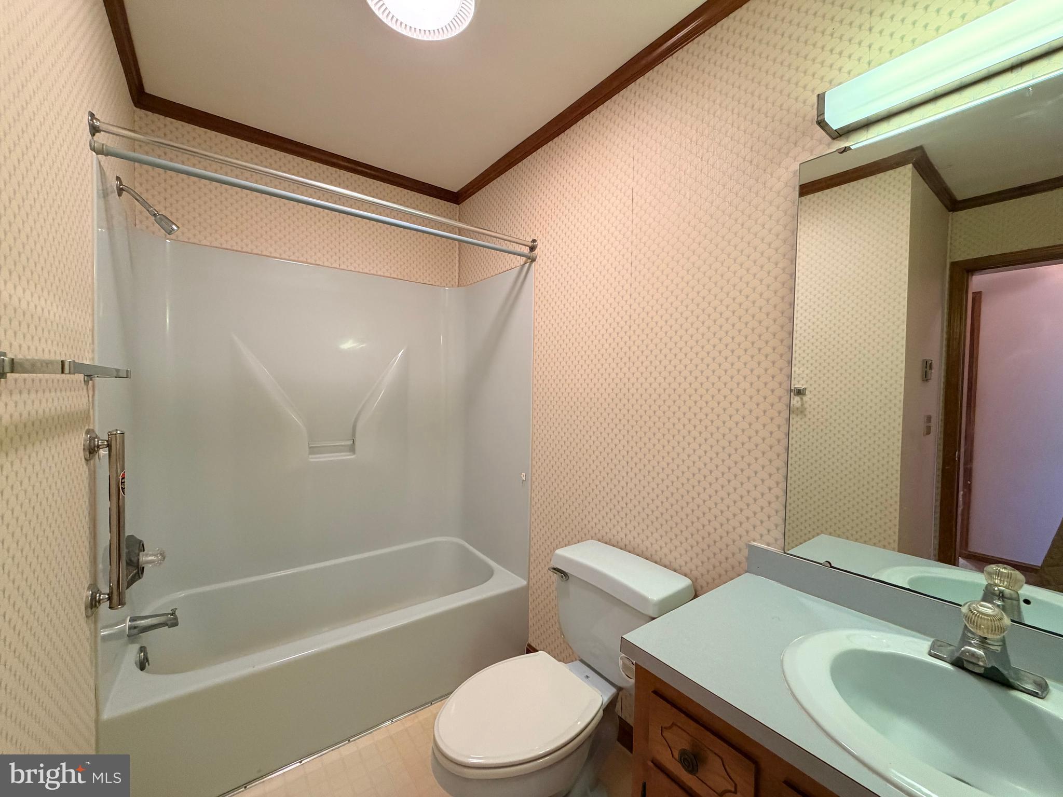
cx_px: 532
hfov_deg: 102.1
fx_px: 430
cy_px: 398
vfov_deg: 85.7
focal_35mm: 14
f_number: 2.2
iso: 320
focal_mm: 2.22
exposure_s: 1/60
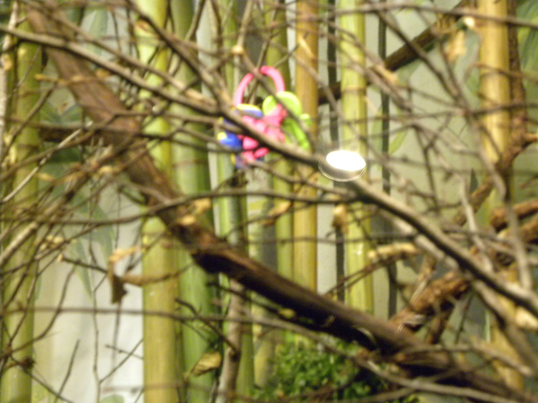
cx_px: 269
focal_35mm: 144
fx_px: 2238
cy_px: 202
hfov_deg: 13.7
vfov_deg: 10.3
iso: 516
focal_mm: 25.7
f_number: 4.5
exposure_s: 1/9.6
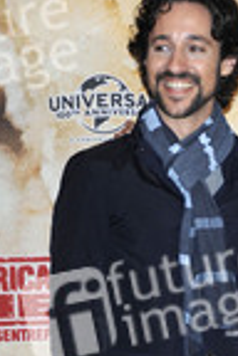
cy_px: 428
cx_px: 221
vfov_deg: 5.9
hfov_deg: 4.0
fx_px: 3441
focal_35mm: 347
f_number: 5.6
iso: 1250
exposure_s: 1/250
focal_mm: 125
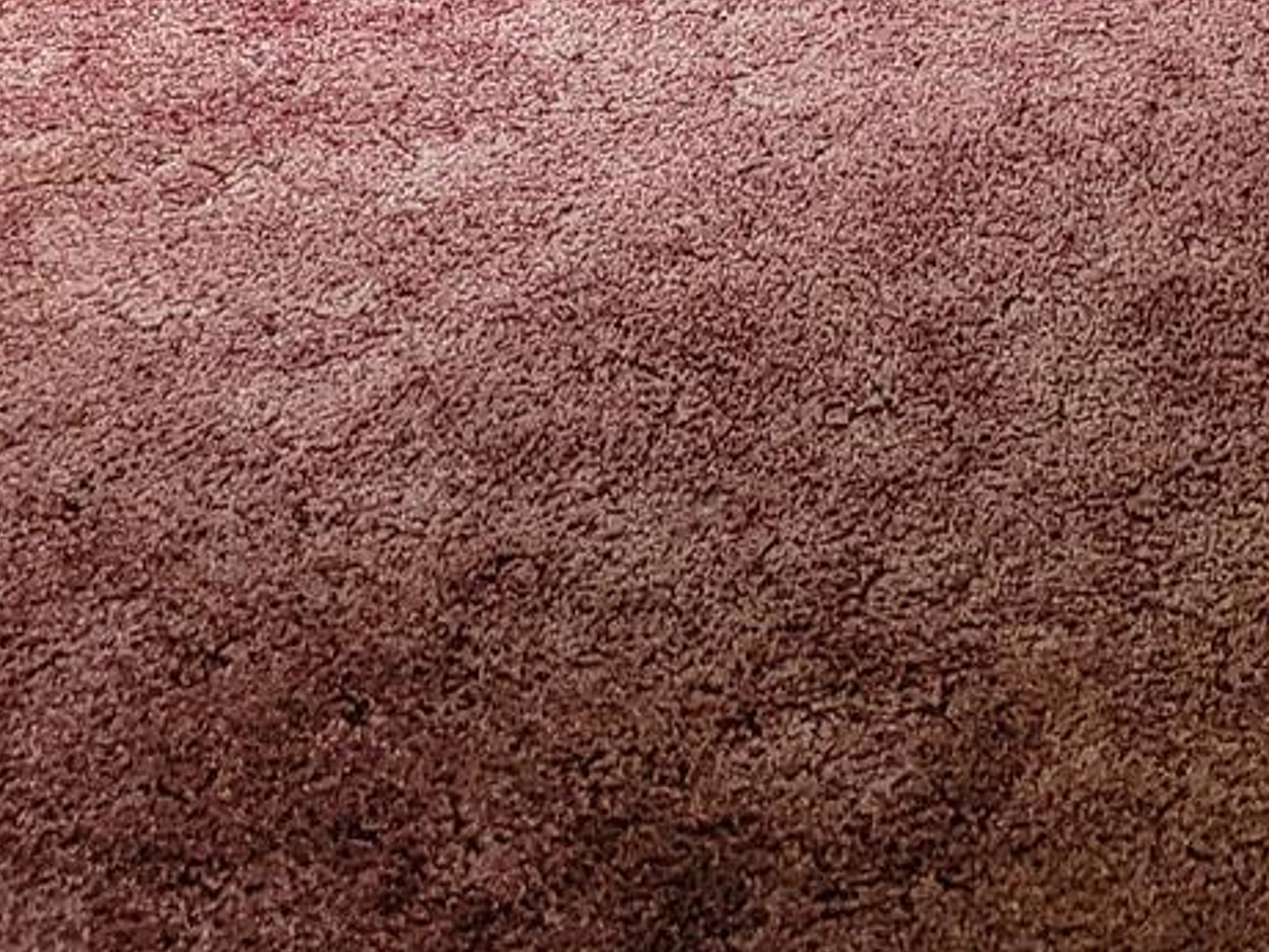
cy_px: -1048
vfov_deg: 11.7
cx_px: 1525
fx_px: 4070
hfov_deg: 16.9
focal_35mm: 111
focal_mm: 7
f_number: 1.8
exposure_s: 1/40
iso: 100
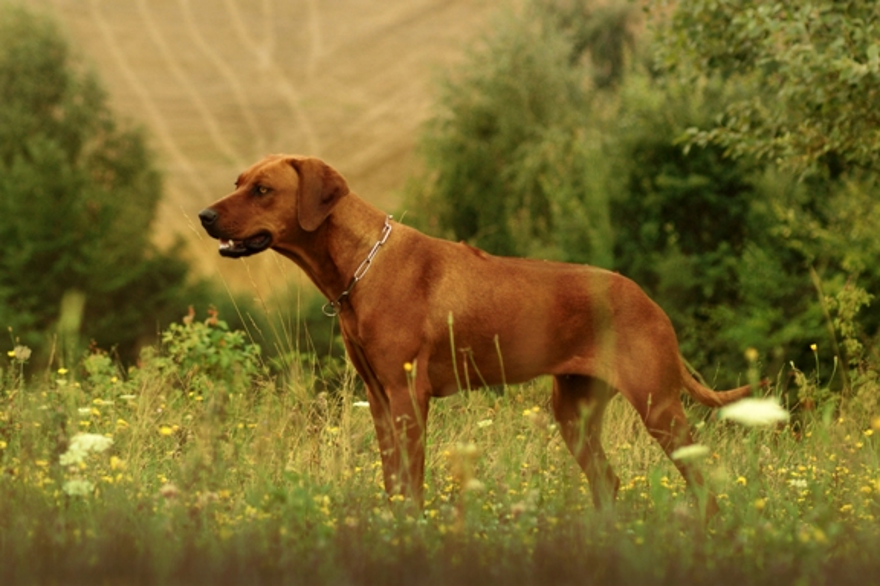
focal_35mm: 165
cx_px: 440
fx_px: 4033
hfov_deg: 12.5
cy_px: 293
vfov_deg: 8.3
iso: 400
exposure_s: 1/250
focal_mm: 110
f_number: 7.1
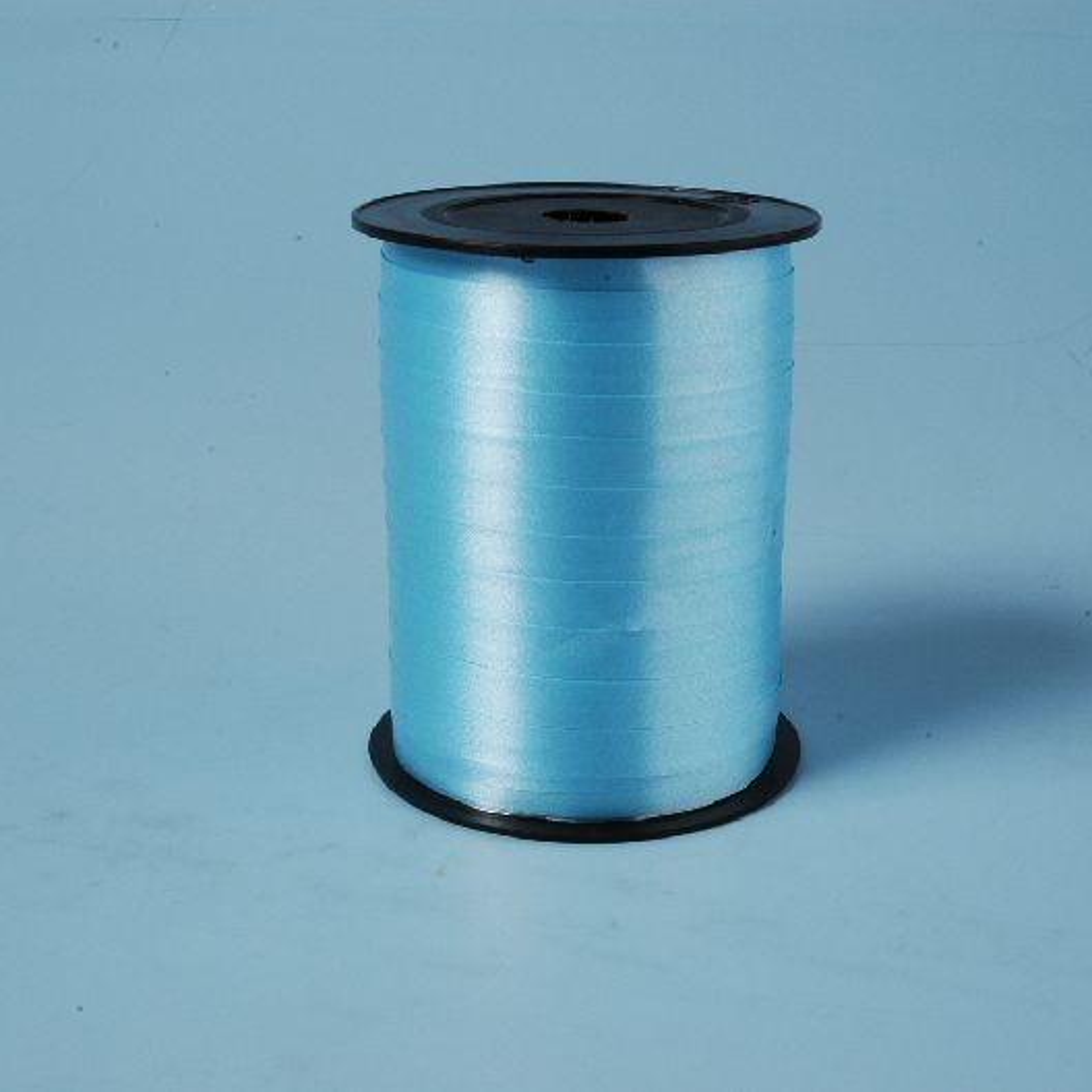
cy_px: 546
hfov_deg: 31.6
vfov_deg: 31.6
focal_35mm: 54
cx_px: 579
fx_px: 1927
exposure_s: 1/800
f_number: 22
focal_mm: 28
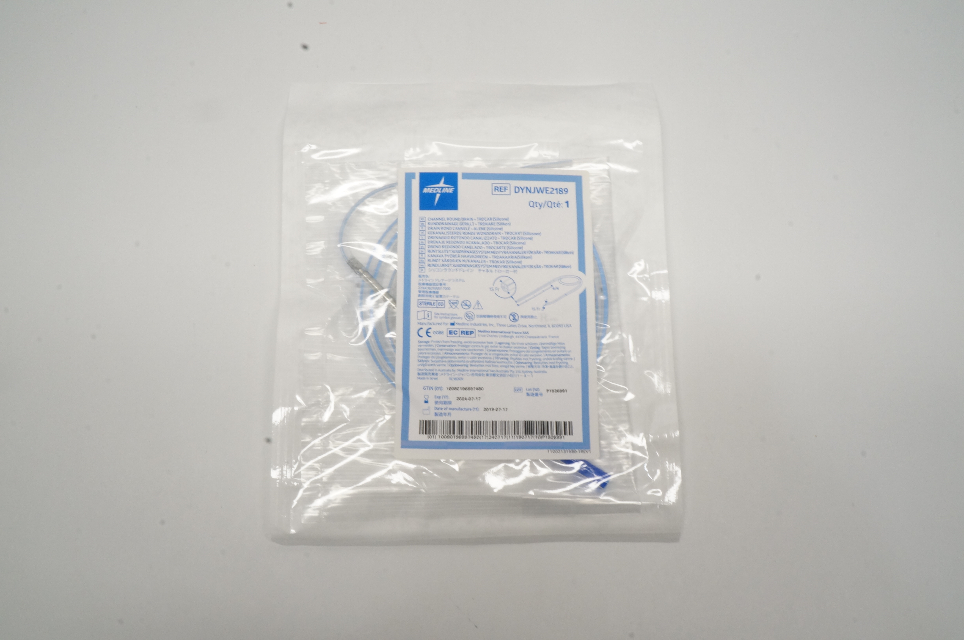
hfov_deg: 62.0
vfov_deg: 43.5
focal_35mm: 30
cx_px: 482
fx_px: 802
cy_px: 320
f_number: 22
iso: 800
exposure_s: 1/8
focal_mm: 20
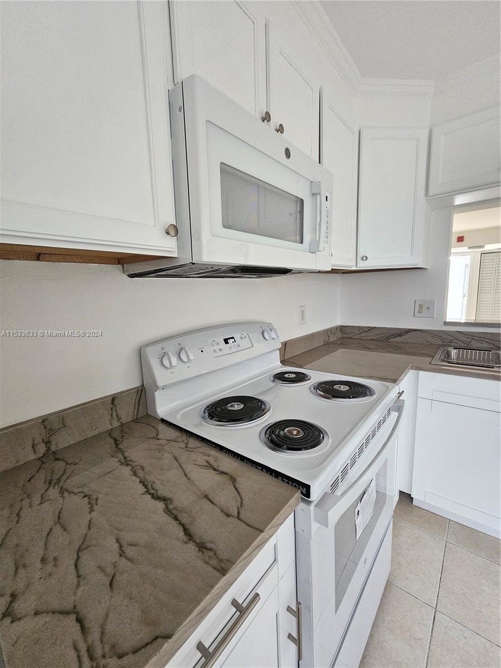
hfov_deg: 89.9
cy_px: 334
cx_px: 250
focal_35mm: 13
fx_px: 251
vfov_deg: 106.2
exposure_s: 1/100
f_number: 2.2
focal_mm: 2.2
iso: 400
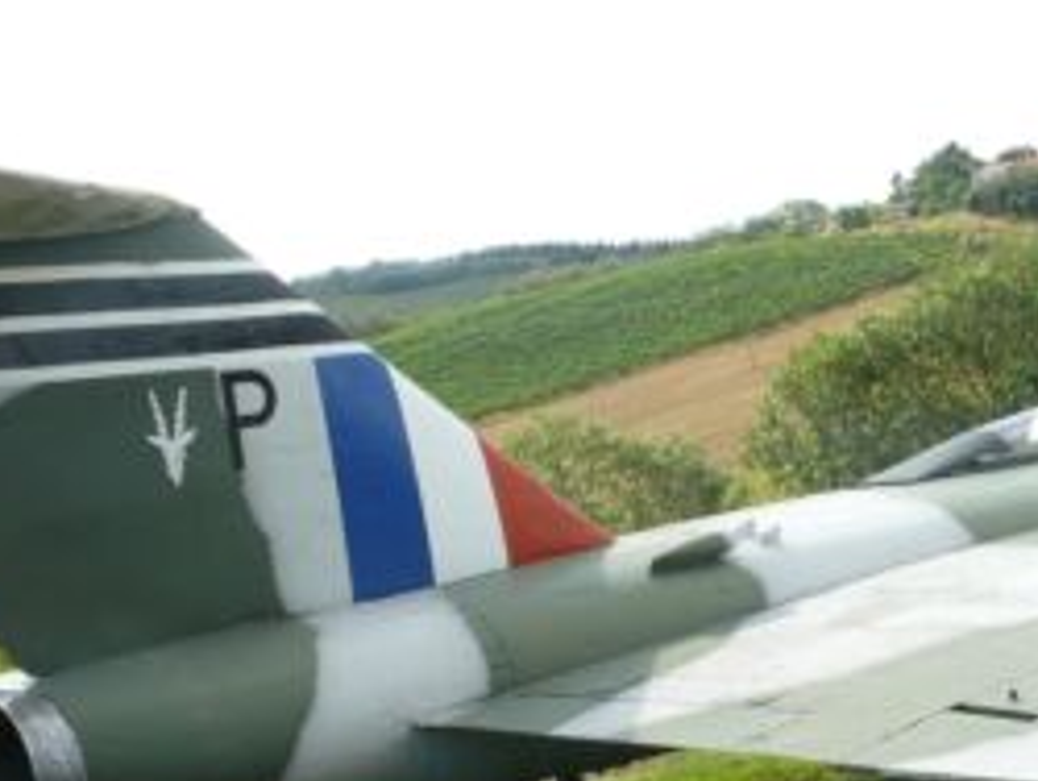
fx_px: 2101
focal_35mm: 70
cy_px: 613
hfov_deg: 27.1
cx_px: 859
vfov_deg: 20.8
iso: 100
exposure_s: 1/250
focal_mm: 7.4
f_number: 5.6
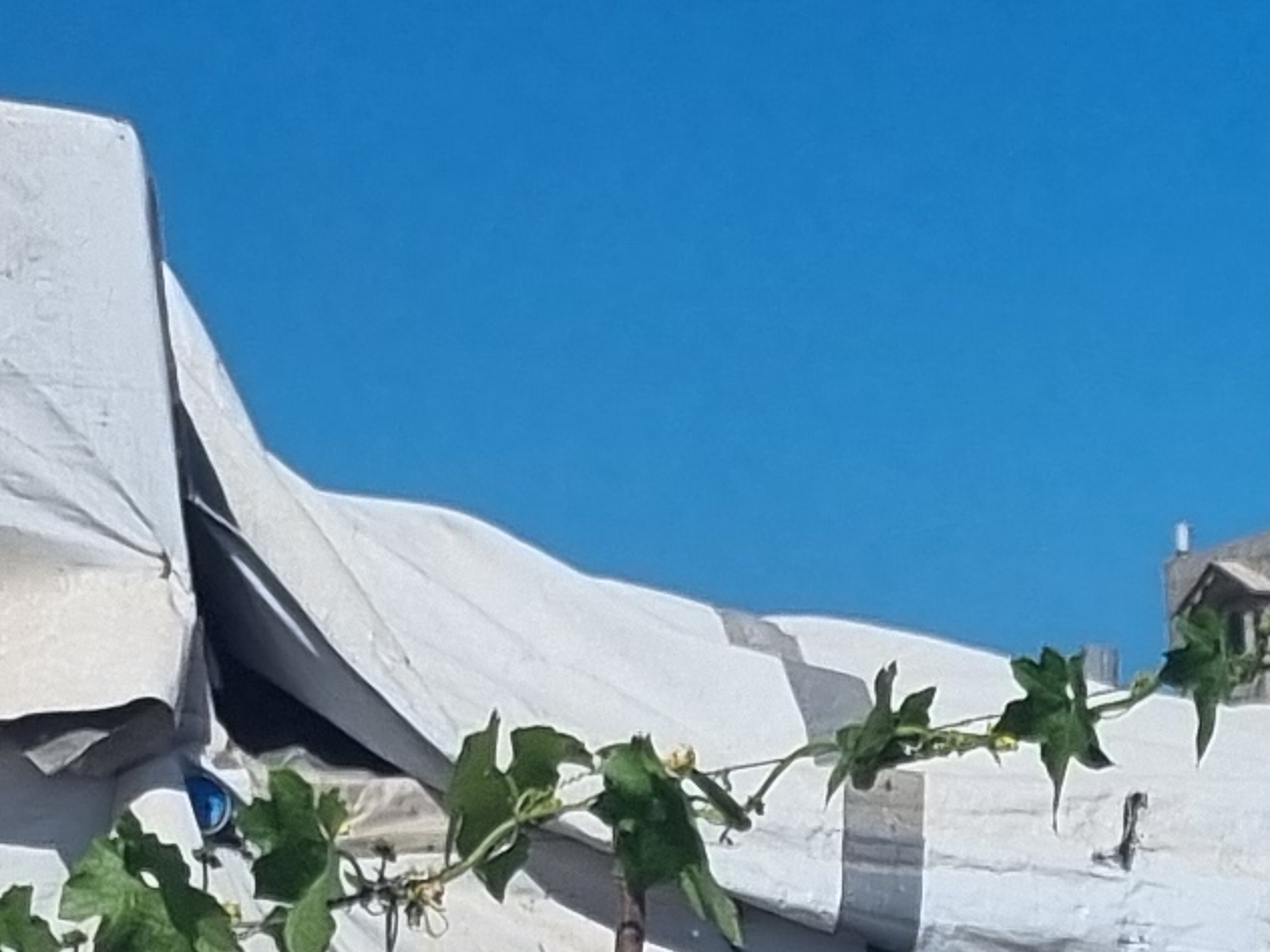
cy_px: 2874
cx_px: 2281
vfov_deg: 7.8
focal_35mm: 166
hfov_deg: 11.1
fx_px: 6090
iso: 50
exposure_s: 1/5888
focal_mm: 5.4
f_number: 1.8
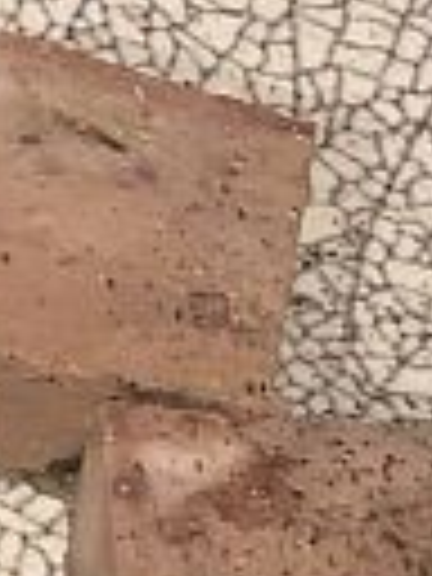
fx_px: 3112
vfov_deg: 10.6
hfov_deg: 7.0
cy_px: 182
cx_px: -927
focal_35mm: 187
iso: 40
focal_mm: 4
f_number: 1.8
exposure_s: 1/17
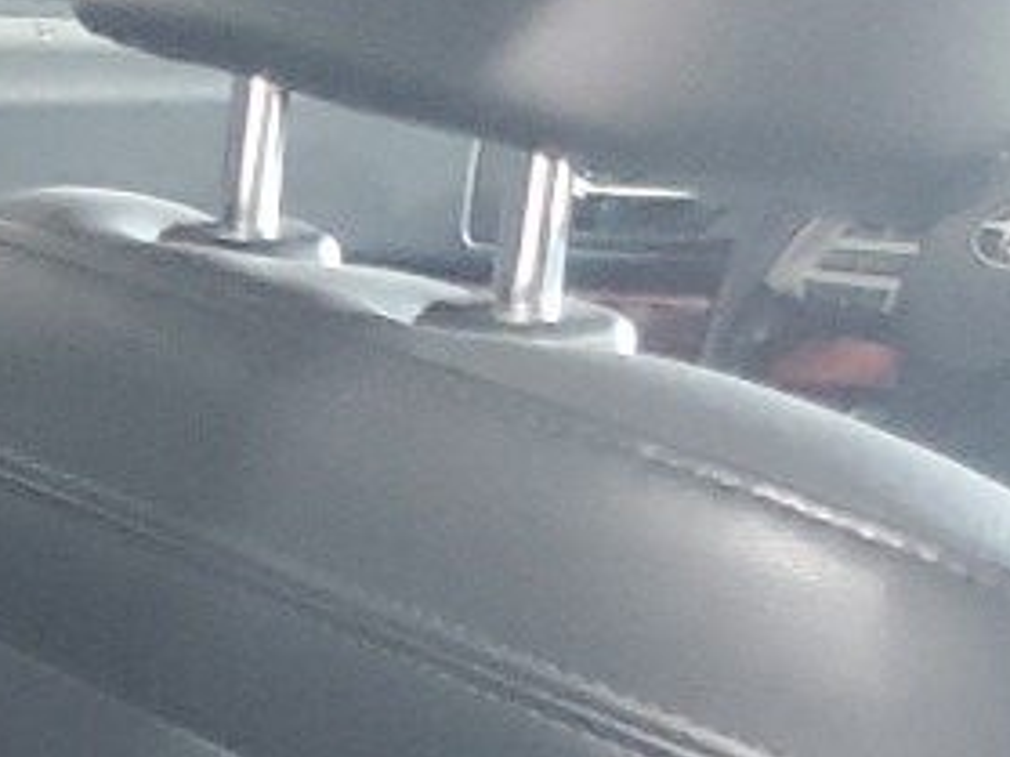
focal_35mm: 149
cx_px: -1524
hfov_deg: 10.9
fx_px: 4346
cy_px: 1369
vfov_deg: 9.5
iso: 325
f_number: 1.5
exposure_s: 1/30
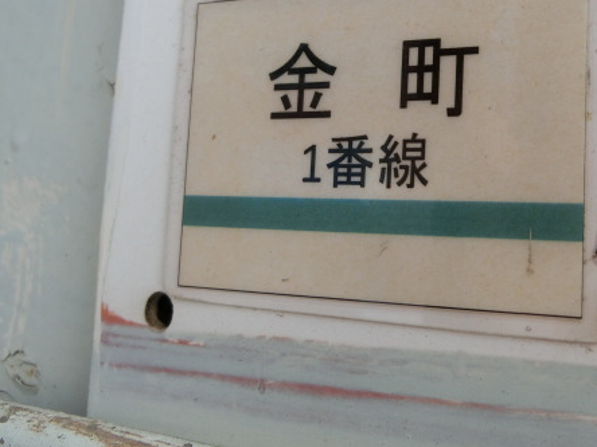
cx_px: 422
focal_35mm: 49
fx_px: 845
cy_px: 144
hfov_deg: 38.2
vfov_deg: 29.4
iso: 80
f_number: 3.9
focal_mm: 6
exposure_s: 1/160
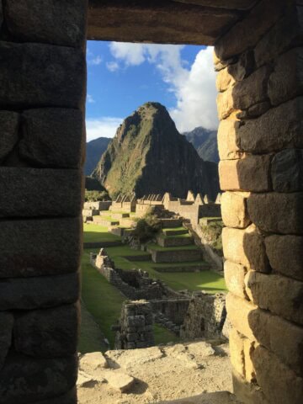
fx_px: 338
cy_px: 202
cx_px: 152
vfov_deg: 61.7
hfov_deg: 48.2
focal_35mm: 29
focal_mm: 4.2
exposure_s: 1/860
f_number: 2.2
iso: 32
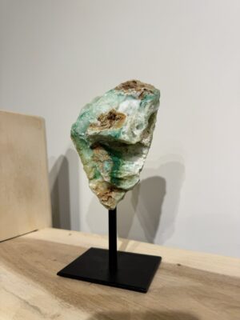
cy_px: 160
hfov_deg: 56.8
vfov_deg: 71.6
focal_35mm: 24
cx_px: 120
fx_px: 222
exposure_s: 1/123
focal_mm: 6.76
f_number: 1.78
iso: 50
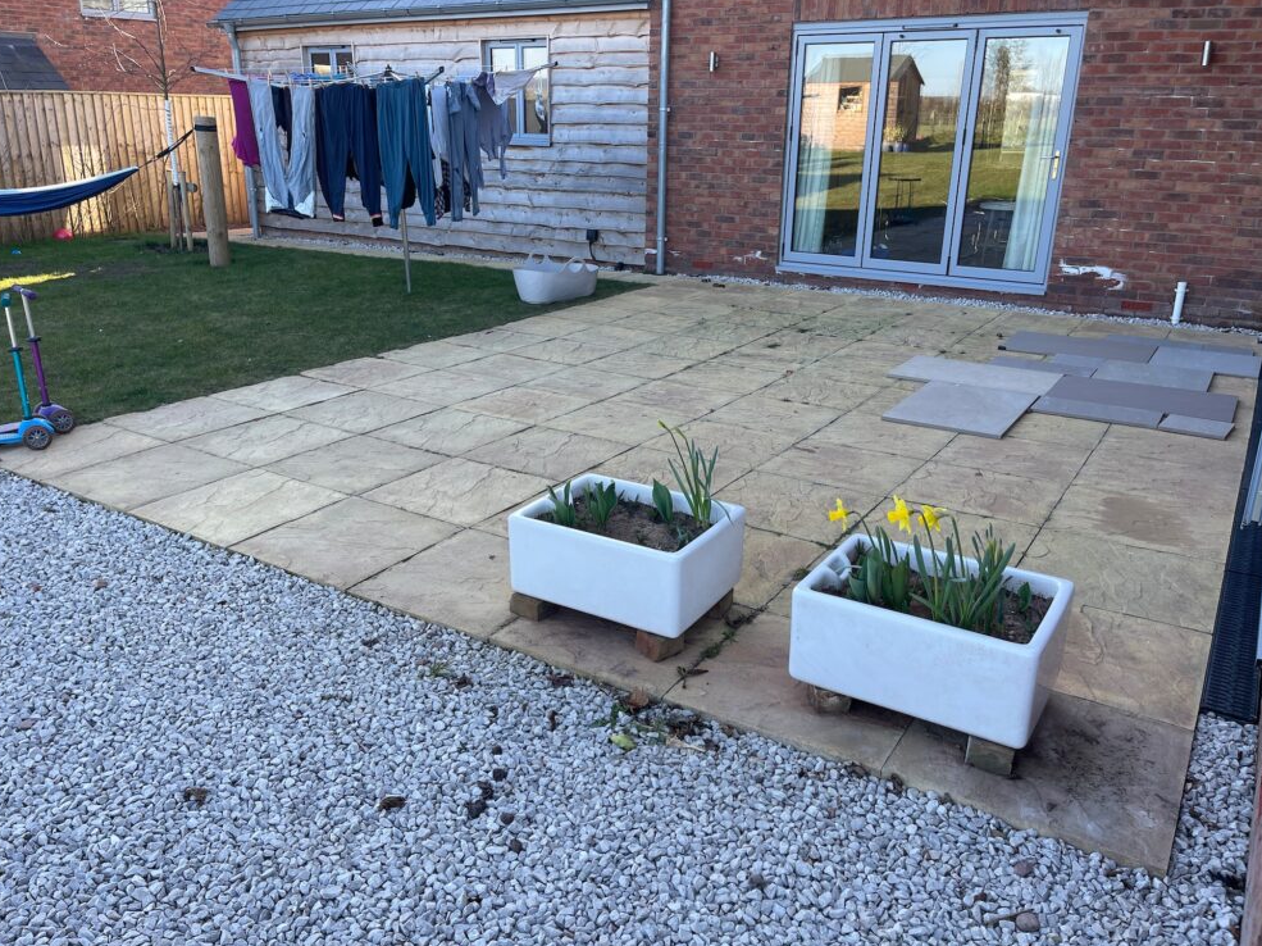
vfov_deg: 53.0
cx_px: 616
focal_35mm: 26
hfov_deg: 67.3
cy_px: 459
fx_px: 948
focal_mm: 5.1
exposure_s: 1/428
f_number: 1.6
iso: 32
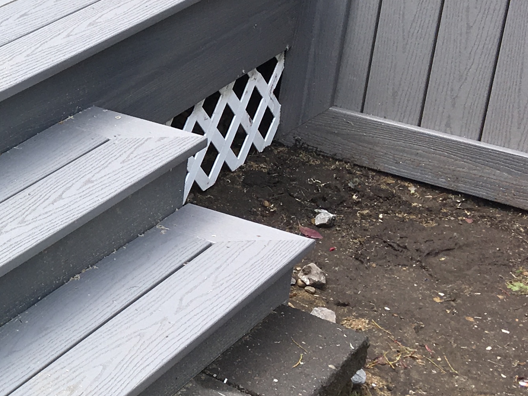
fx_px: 1342
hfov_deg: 19.6
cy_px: 169
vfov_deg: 16.8
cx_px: -249
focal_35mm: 88
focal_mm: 4.15
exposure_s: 1/680
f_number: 2.2
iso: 25
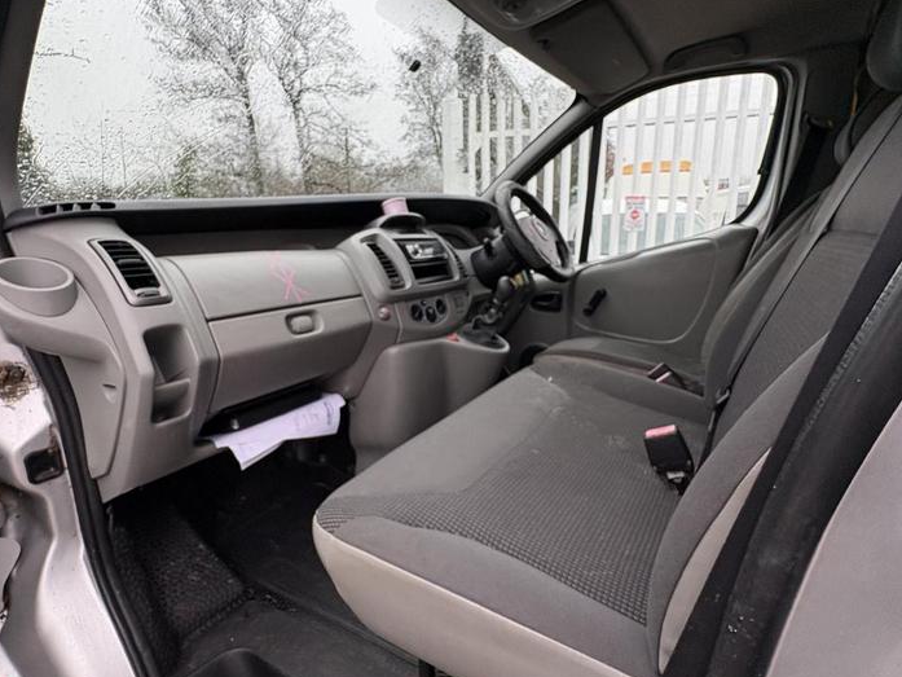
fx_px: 469
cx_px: 446
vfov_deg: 71.6
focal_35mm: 18
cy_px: 343
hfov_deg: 87.7
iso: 160
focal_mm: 2.22
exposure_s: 1/99
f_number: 2.2
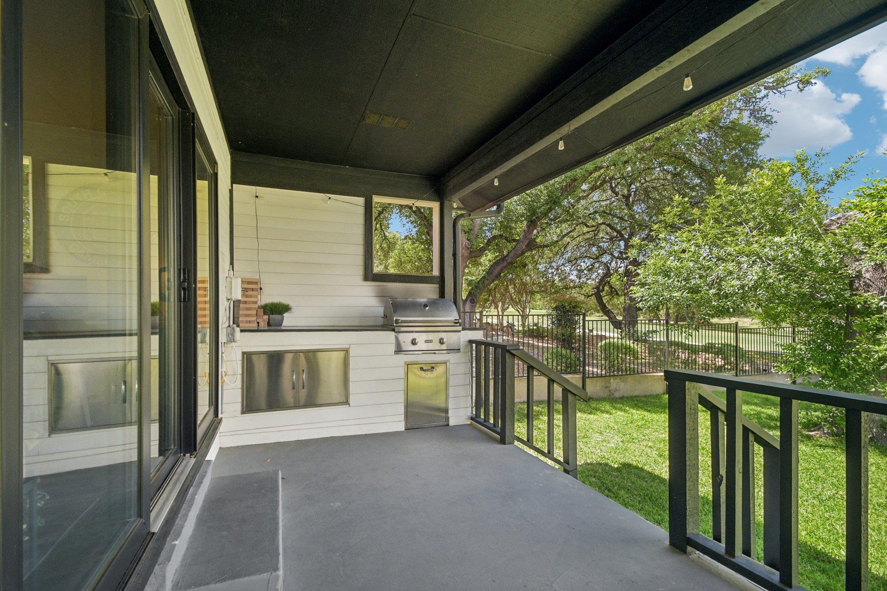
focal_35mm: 15
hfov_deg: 100.4
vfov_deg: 77.3
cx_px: 444
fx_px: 370
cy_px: 296
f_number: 8
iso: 400
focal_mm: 10
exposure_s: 1/100
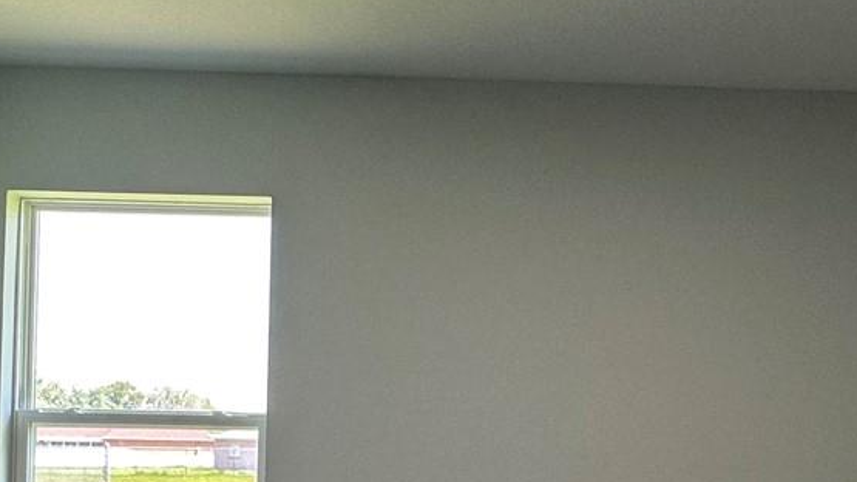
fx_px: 1000
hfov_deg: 45.7
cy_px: 440
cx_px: 568
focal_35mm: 44
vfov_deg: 26.1
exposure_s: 1/120
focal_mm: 2.22
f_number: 2.2
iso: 125
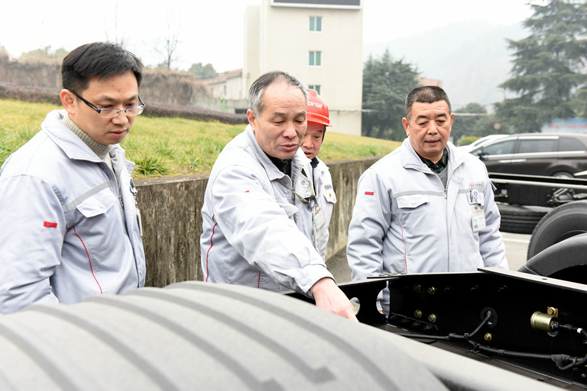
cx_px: 294
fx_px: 717
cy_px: 196
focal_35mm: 44
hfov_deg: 44.5
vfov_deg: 30.5
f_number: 5
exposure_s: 1/160
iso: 640
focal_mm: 44
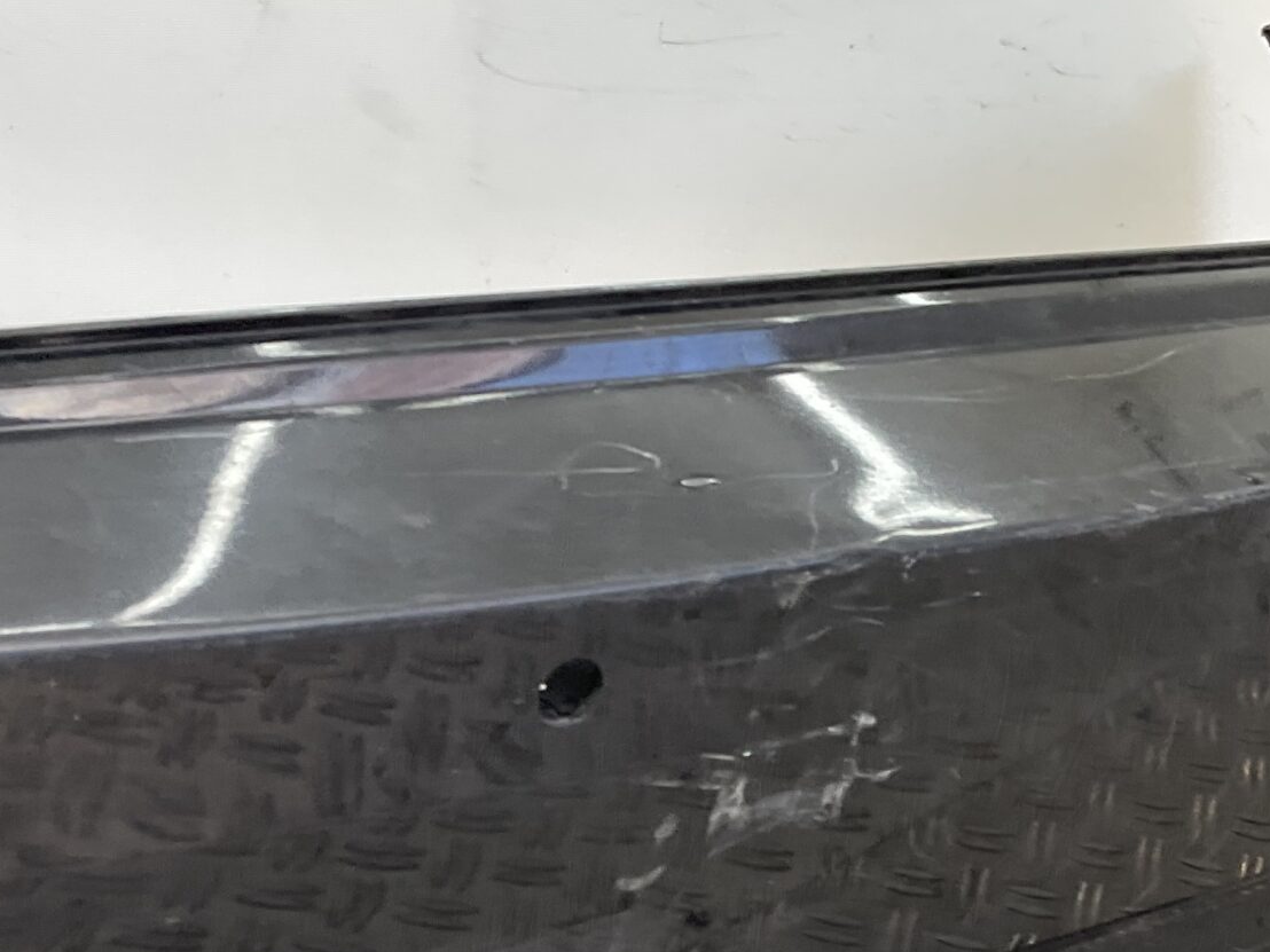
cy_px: 889
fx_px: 2458
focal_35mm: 67
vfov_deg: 21.4
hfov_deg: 29.0
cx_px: 614
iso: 20
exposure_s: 1/120
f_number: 1.8
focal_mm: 3
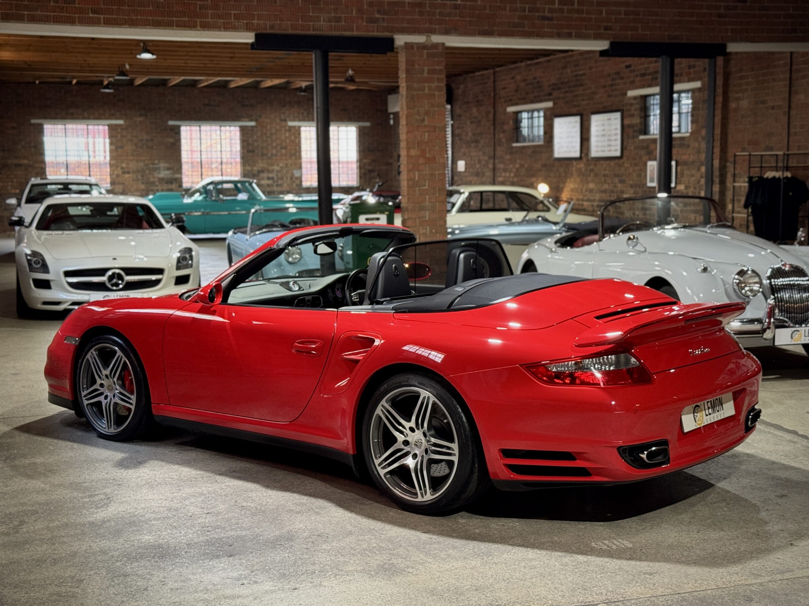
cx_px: 401
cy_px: 294
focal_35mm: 50
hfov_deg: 38.2
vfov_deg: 29.1
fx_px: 1168
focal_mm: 6.76
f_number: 1.78
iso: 200
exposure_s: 1/33
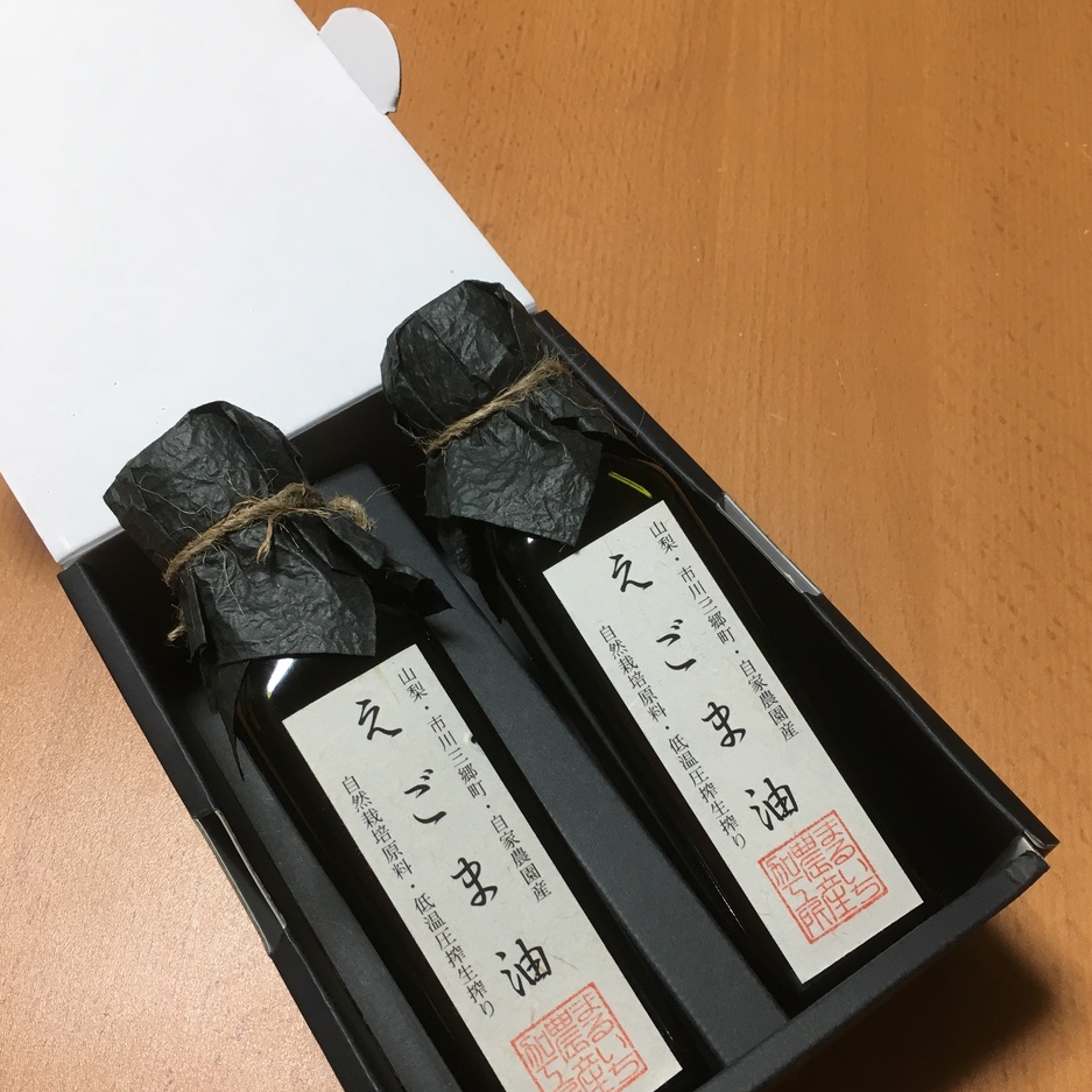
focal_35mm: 35
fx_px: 1249
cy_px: 649
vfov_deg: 47.0
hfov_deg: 47.2
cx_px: 557
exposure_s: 1/30
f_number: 2.2
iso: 64
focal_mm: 4.15
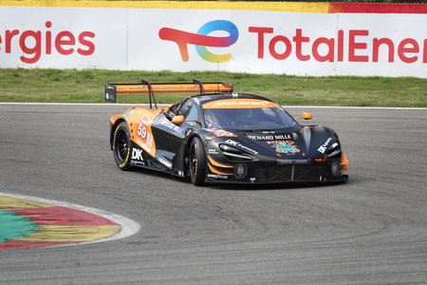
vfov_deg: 3.9
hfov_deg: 5.9
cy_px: 142
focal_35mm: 351
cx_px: 214
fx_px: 4163
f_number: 4
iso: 250
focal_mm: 128.59
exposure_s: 1/800
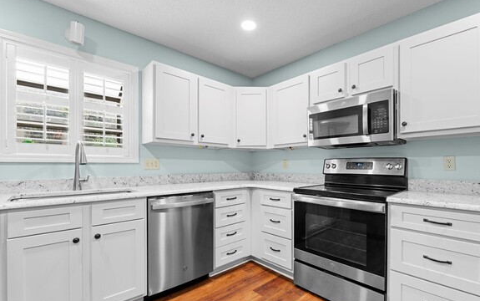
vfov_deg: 67.9
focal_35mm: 17
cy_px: 167
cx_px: 253
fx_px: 222
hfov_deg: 94.2
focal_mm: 15
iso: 250
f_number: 7.1
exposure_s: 1/1.25
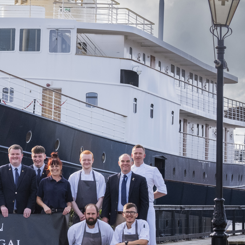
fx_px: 1353
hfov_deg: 10.2
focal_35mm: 169
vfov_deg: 10.3
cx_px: -35
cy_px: 125
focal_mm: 54.1
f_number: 10
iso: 1600
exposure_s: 1/500
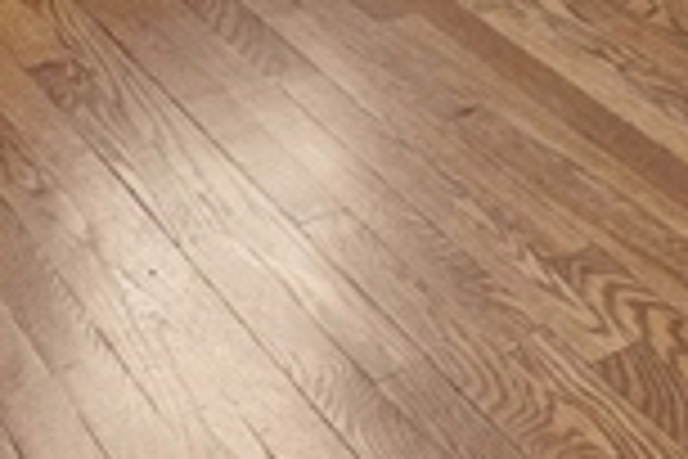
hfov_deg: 20.9
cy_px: -774
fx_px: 1796
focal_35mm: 94
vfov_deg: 11.2
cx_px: 706
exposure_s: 1/30
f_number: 8
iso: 100
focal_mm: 14
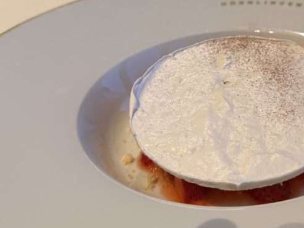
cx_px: 227
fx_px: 439
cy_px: 45
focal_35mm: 50
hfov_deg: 37.3
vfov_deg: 28.5
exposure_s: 1/60
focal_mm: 6.76
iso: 400
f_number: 1.78
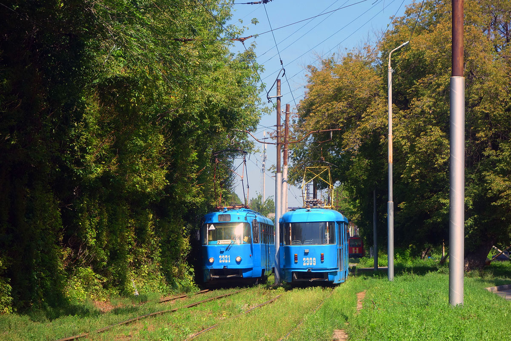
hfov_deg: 21.2
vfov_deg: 14.3
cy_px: 170
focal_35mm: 96
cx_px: 256
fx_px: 1363
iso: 125
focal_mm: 35.62
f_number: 5.6
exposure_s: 1/320
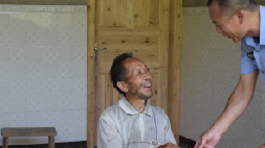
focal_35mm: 82
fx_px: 576
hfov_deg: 25.9
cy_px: 78
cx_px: 129
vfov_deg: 14.7
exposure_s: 1/500
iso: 1100
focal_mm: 24
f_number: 4
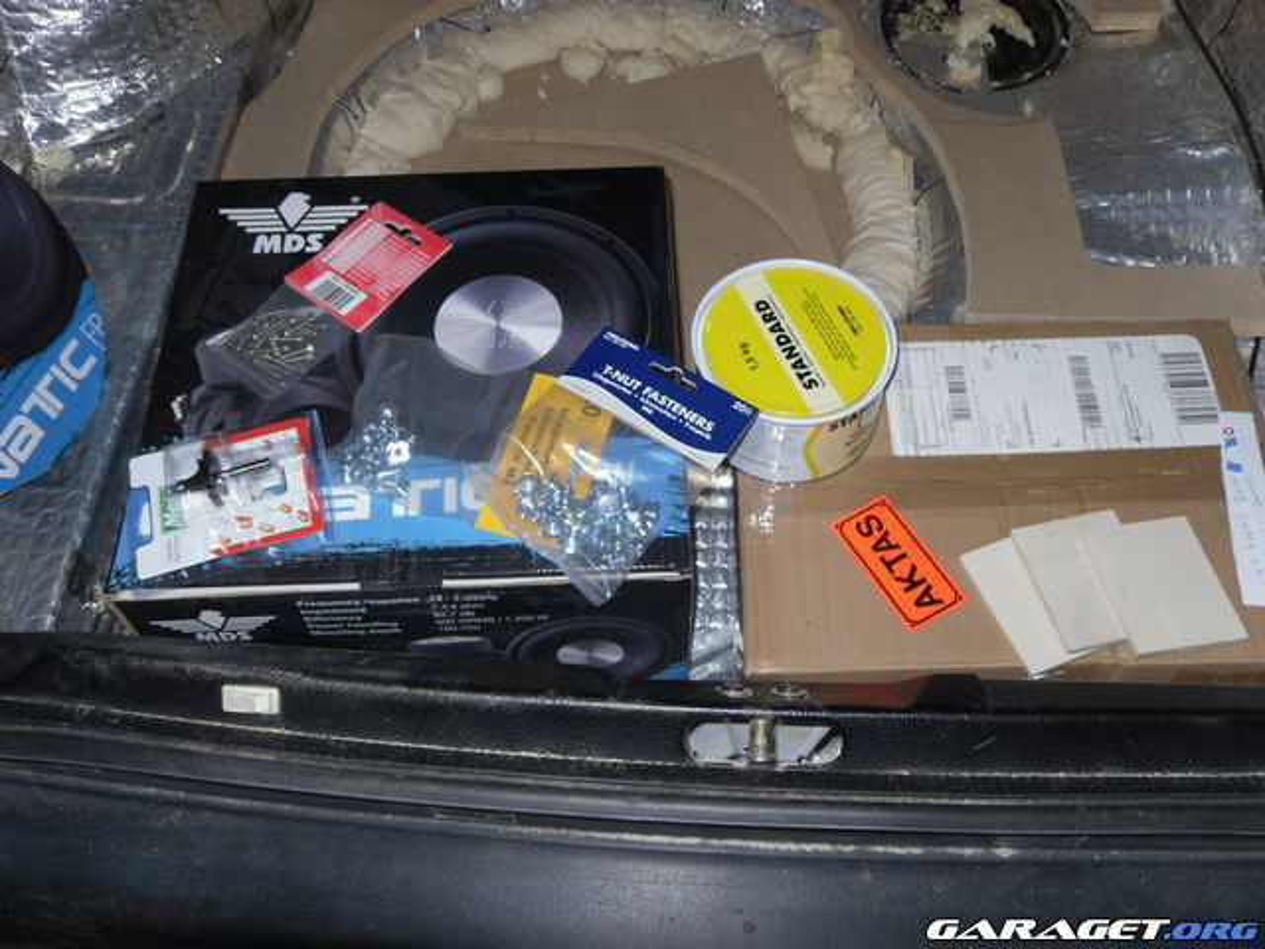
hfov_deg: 52.6
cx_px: 632
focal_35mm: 35
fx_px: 1279
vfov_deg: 40.7
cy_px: 474
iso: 80
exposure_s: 1/45
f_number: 3.5
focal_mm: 6.3
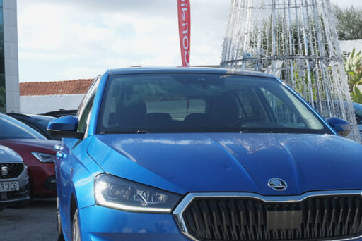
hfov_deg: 27.3
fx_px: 745
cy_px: 189
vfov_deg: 18.3
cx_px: 223
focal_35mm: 74
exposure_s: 1/125
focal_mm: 24.9
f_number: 9
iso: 160
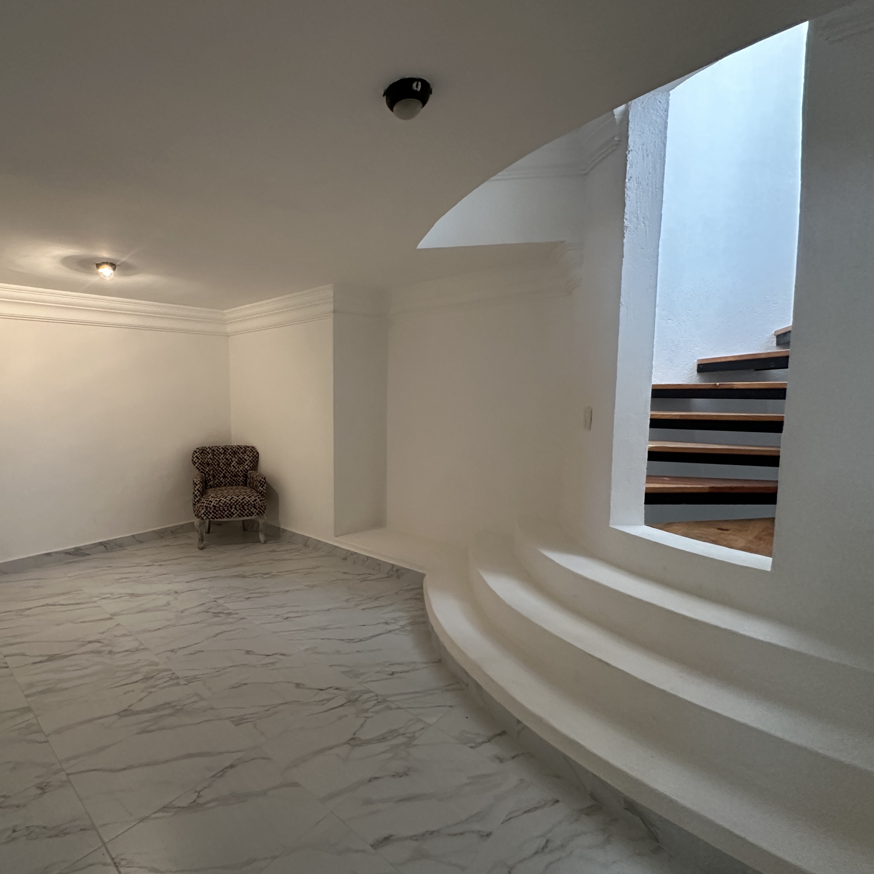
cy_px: 434
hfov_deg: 81.5
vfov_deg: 84.0
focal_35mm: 17
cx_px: 302
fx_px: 486
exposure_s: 1/60
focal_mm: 2.22
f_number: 2.2
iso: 400
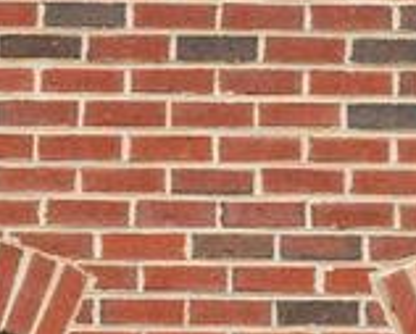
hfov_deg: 7.3
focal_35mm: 151
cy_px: 989
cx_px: -1414
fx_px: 1862
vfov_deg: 8.6
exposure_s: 1/30
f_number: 9
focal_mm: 17.7
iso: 250
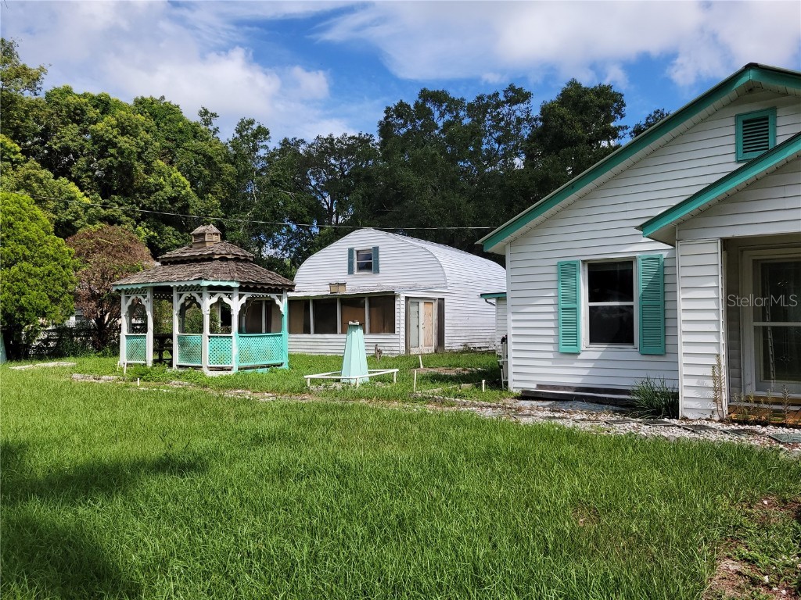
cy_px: 300
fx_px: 602
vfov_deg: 53.1
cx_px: 400
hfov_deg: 67.3
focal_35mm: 26
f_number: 1.8
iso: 40
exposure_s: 1/2767
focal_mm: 5.4
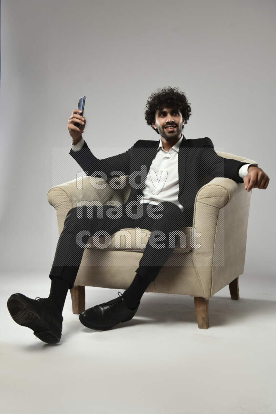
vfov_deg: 50.7
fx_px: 437
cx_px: 138
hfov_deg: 35.1
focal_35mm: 38
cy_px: 207
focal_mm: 38
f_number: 5.6
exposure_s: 1/125
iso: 400
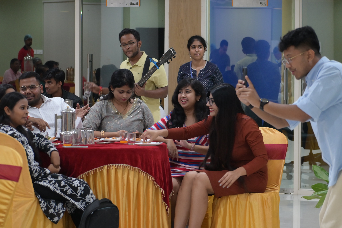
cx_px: 171
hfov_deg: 13.7
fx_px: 1425
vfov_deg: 9.1
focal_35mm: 150
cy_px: 114
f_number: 5.6
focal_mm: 100
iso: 1250
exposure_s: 1/50
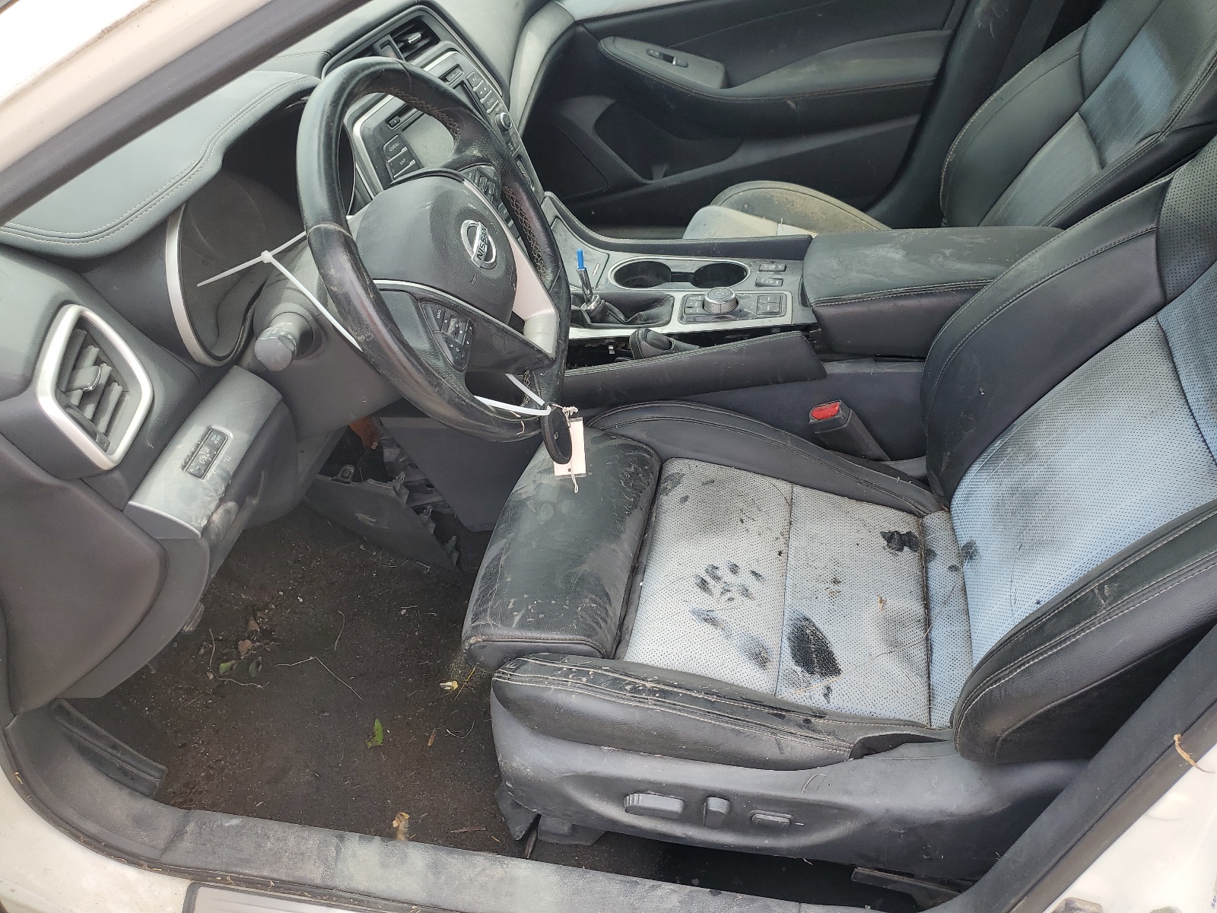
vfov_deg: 53.1
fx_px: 914
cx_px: 608
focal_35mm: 26
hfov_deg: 67.3
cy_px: 456
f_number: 1.5
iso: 50
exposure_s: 1/526
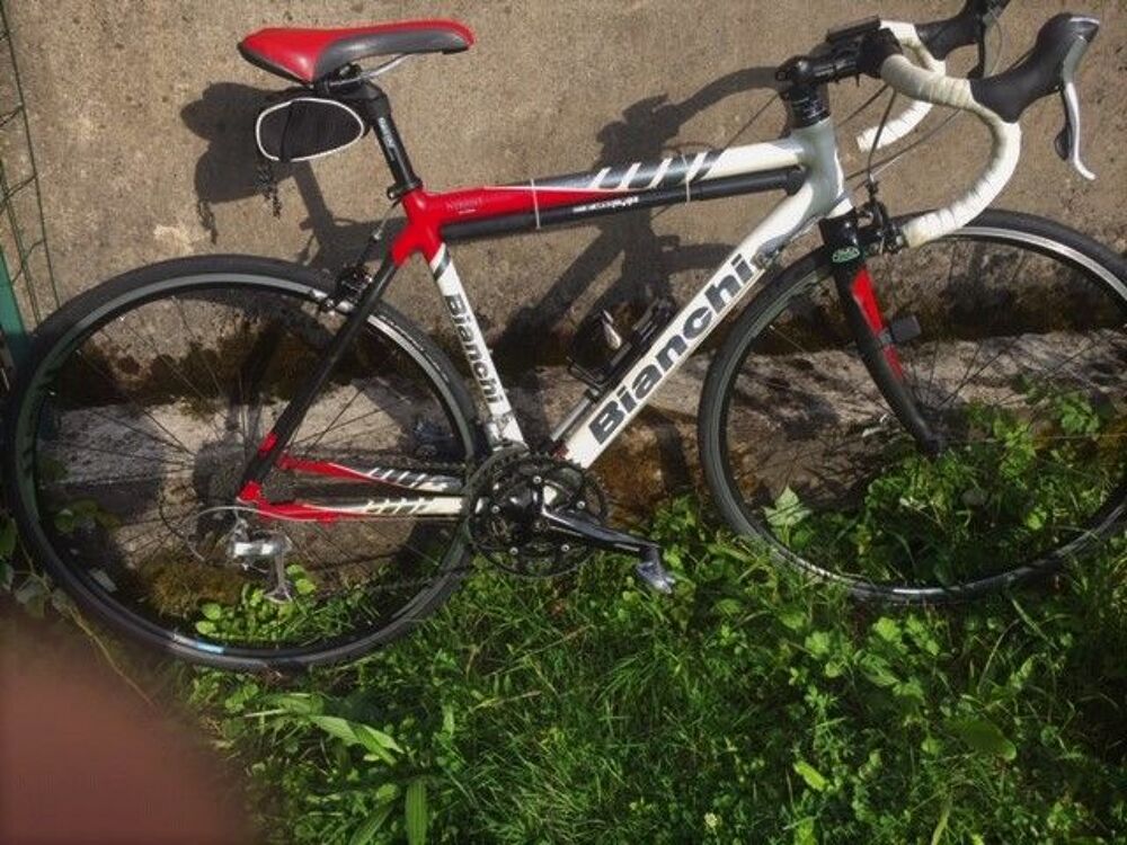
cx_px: 564
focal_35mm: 29
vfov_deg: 48.2
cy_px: 422
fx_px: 944
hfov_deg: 61.7
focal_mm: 4.15
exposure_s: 1/746
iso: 32
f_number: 2.2
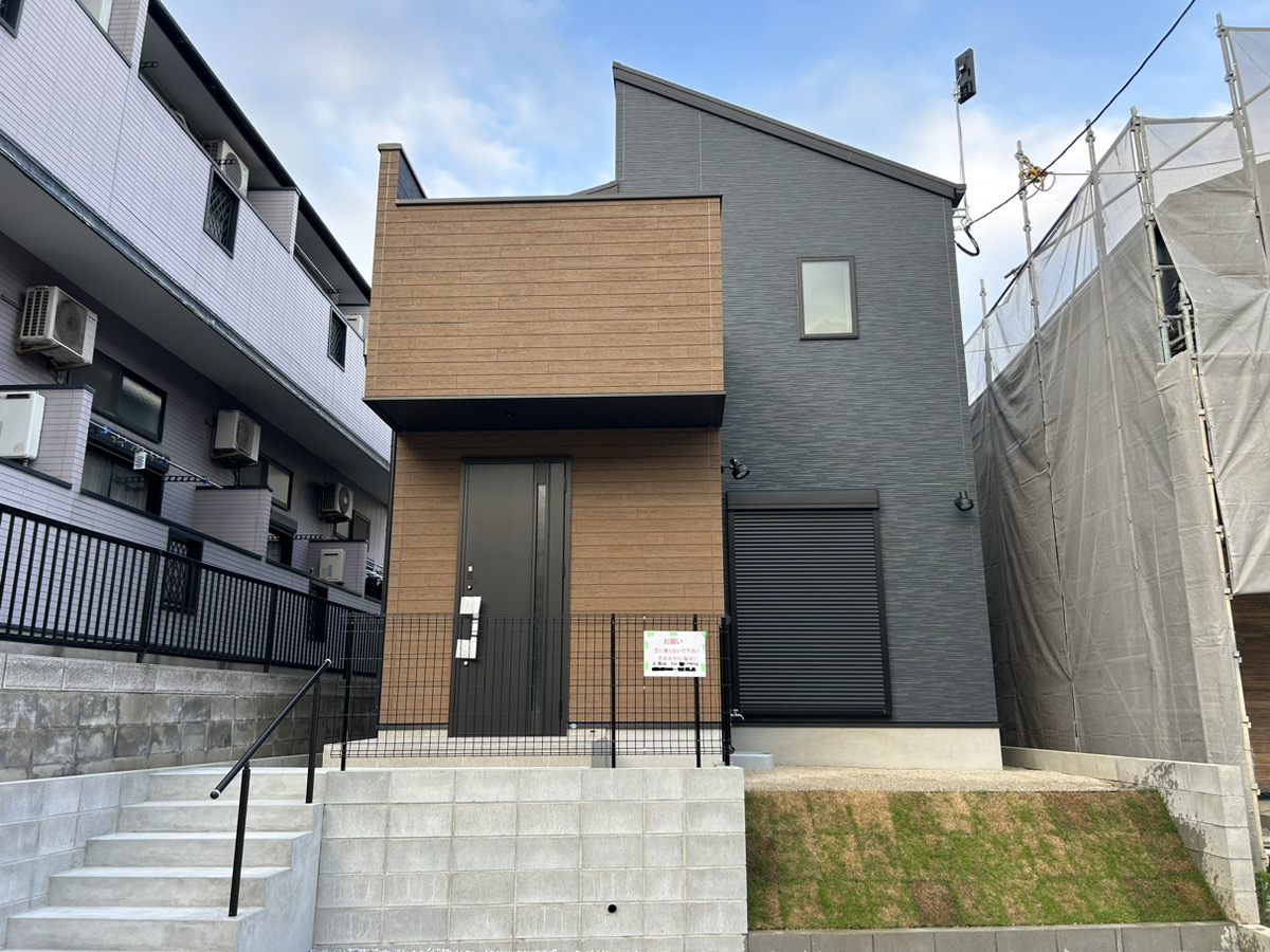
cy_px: 476
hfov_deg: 67.3
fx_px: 954
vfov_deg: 53.1
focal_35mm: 26
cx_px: 635
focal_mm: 5.7
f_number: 1.5
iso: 50
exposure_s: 1/345
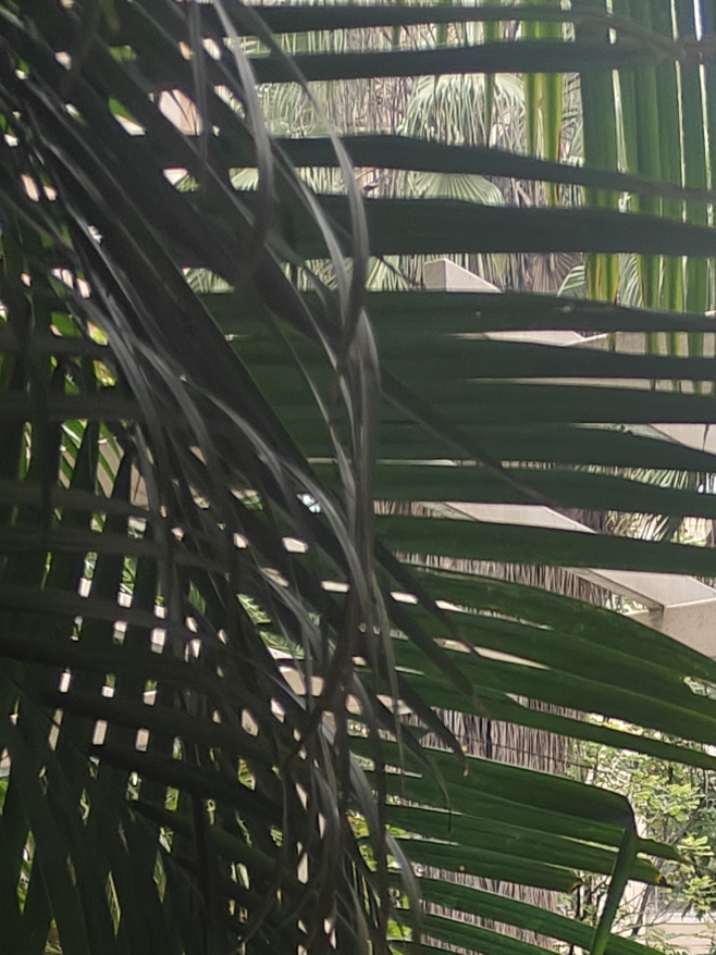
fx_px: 3090
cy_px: 1932
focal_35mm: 112
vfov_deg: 14.5
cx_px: 532
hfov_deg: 13.2
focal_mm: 5.59
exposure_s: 1/100
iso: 64
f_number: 1.8
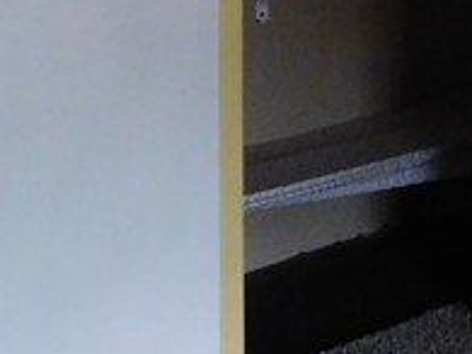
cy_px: -342
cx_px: 542
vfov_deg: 11.2
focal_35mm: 121
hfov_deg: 15.8
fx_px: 1649
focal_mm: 4
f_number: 3
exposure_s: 1/10
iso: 800
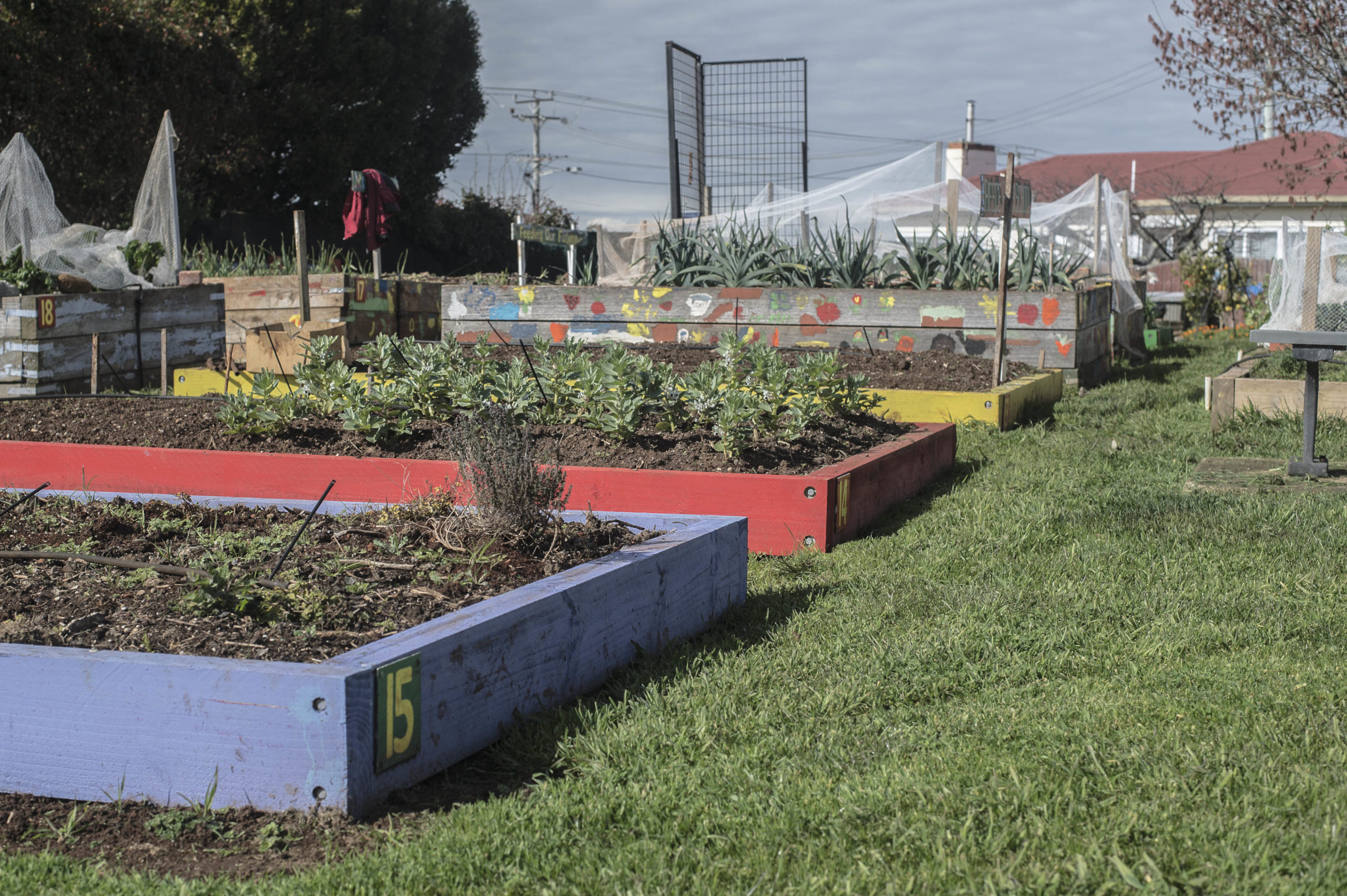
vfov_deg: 24.2
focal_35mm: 56
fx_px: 2094
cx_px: 602
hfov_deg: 35.6
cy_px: 429
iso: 100
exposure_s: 1/250
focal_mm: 50
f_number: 6.3
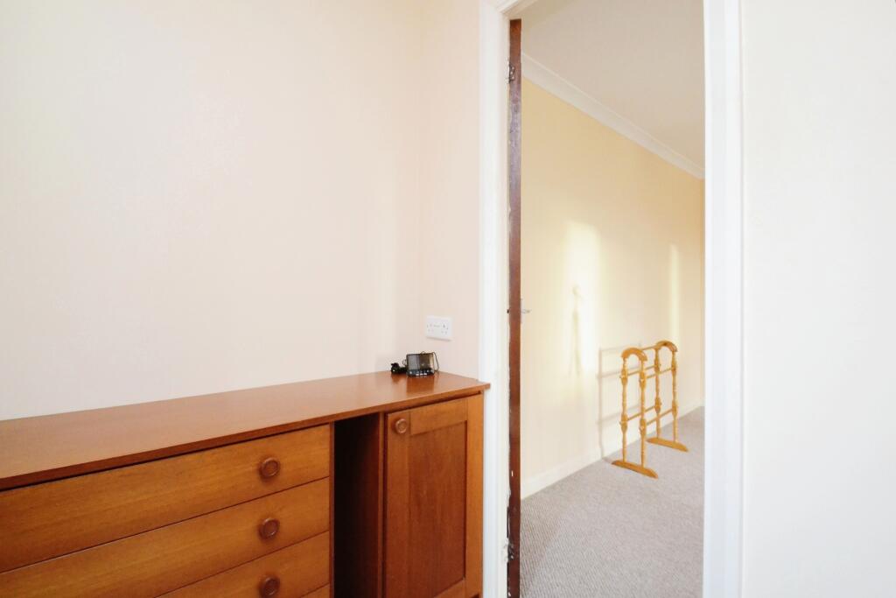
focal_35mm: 15
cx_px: 448
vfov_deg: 77.3
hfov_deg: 100.4
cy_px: 299
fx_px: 373
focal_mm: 10
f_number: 9
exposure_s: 1/20
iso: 3200
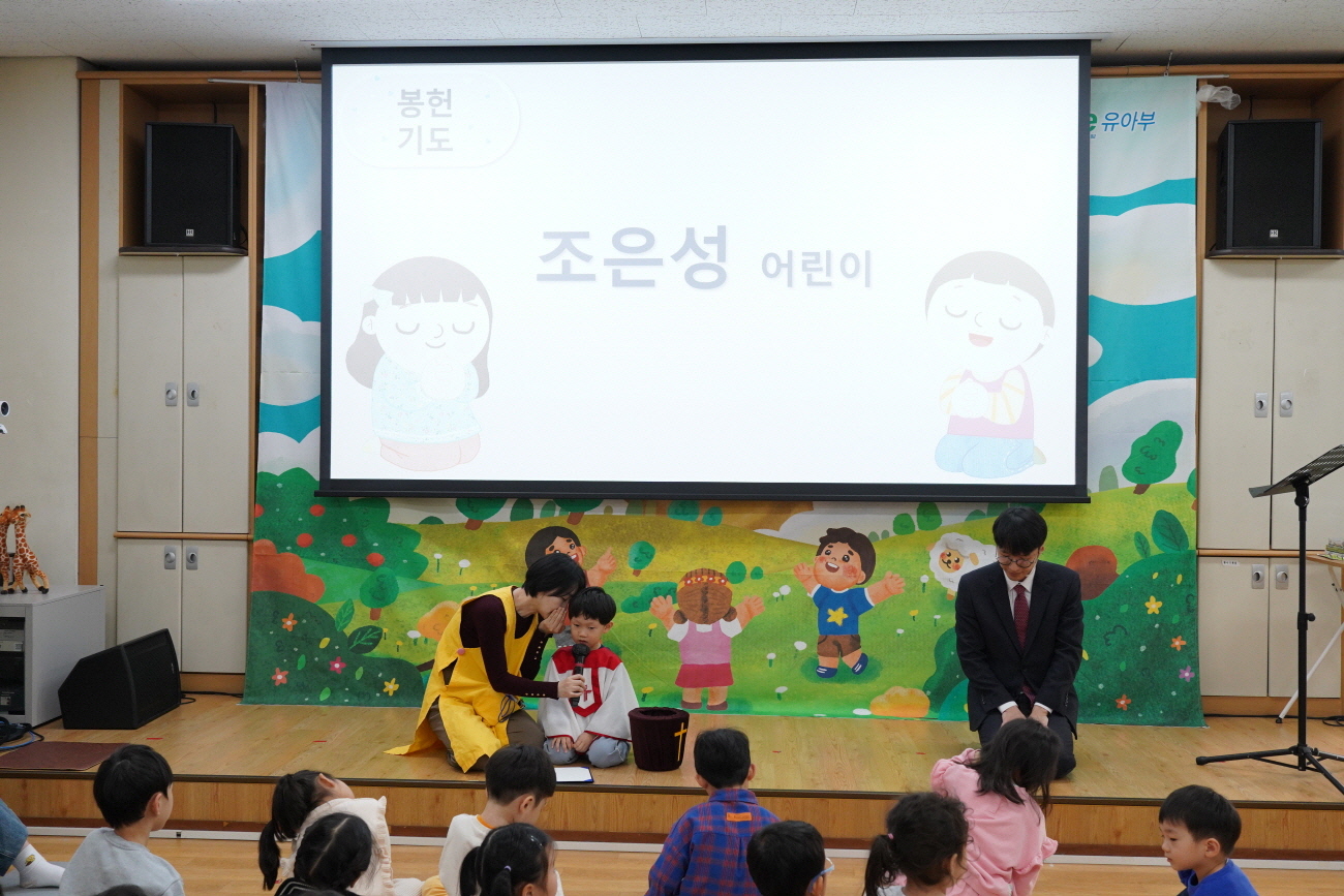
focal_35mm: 36
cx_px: 672
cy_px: 448
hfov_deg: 53.1
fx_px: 1344
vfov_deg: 36.9
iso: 2500
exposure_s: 1/160
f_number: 5.6
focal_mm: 36
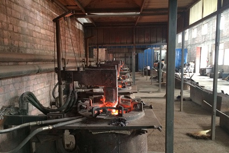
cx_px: 116
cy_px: 88
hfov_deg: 60.3
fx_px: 197
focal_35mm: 31
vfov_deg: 42.2
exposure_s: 1/17
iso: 250
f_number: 2.2
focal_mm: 4.15
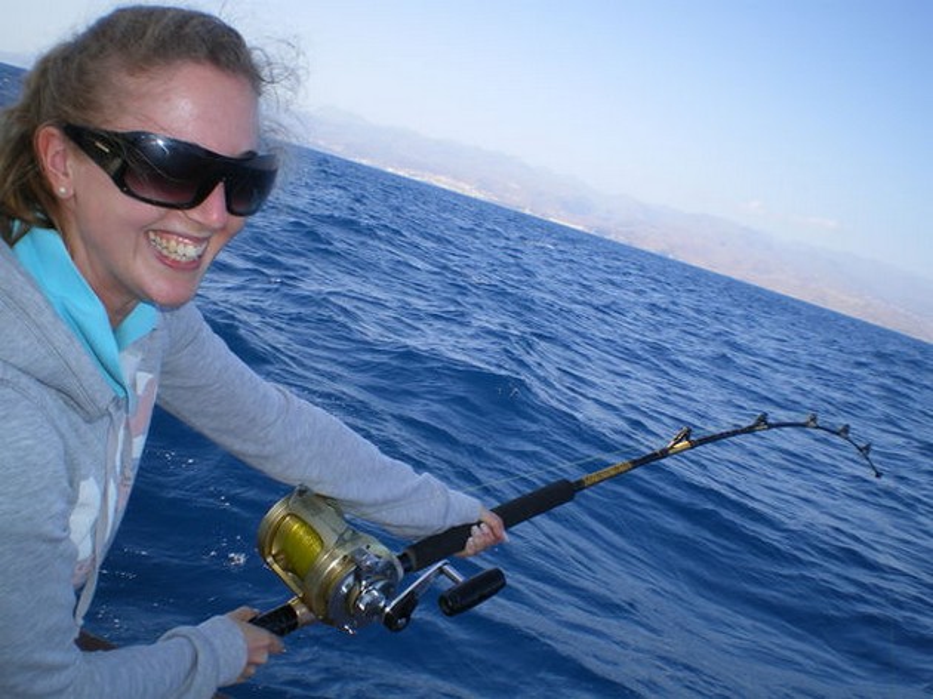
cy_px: 350
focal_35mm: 36
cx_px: 466
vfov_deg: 39.6
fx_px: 970
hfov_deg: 51.4
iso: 50
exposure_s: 1/250
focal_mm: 6.3
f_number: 4.6
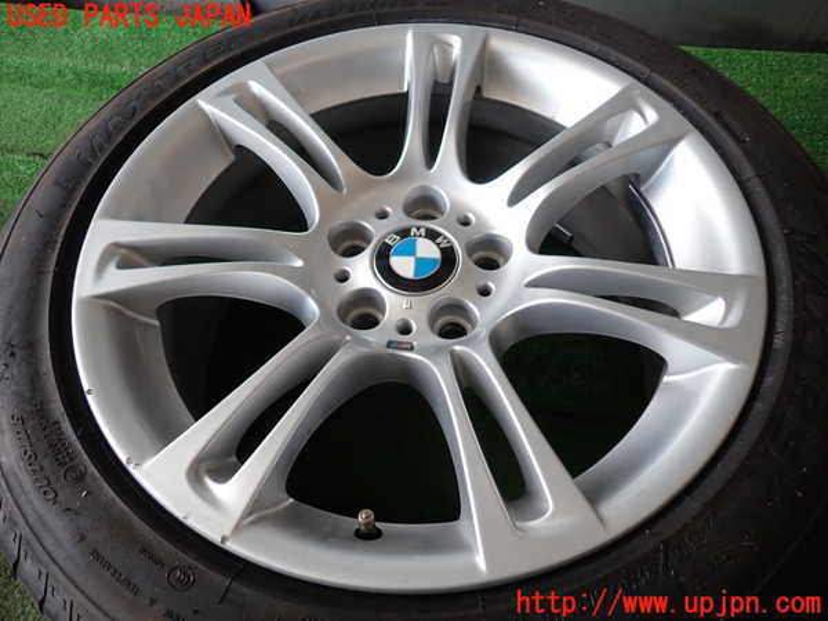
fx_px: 598
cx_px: 414
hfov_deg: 69.4
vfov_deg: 54.9
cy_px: 310
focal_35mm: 25
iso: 100
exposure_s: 1/100
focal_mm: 4.5
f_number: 2
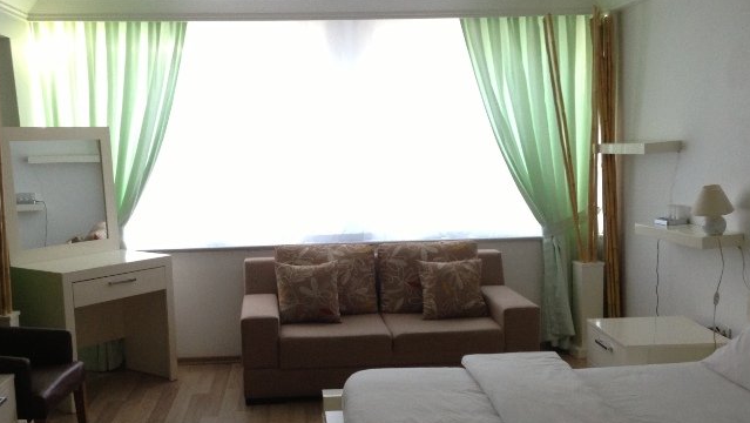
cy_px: 291
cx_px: 329
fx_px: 895
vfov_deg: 26.4
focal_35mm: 45
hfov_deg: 45.4
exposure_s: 1/20
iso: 160
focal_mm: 4.13
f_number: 2.4
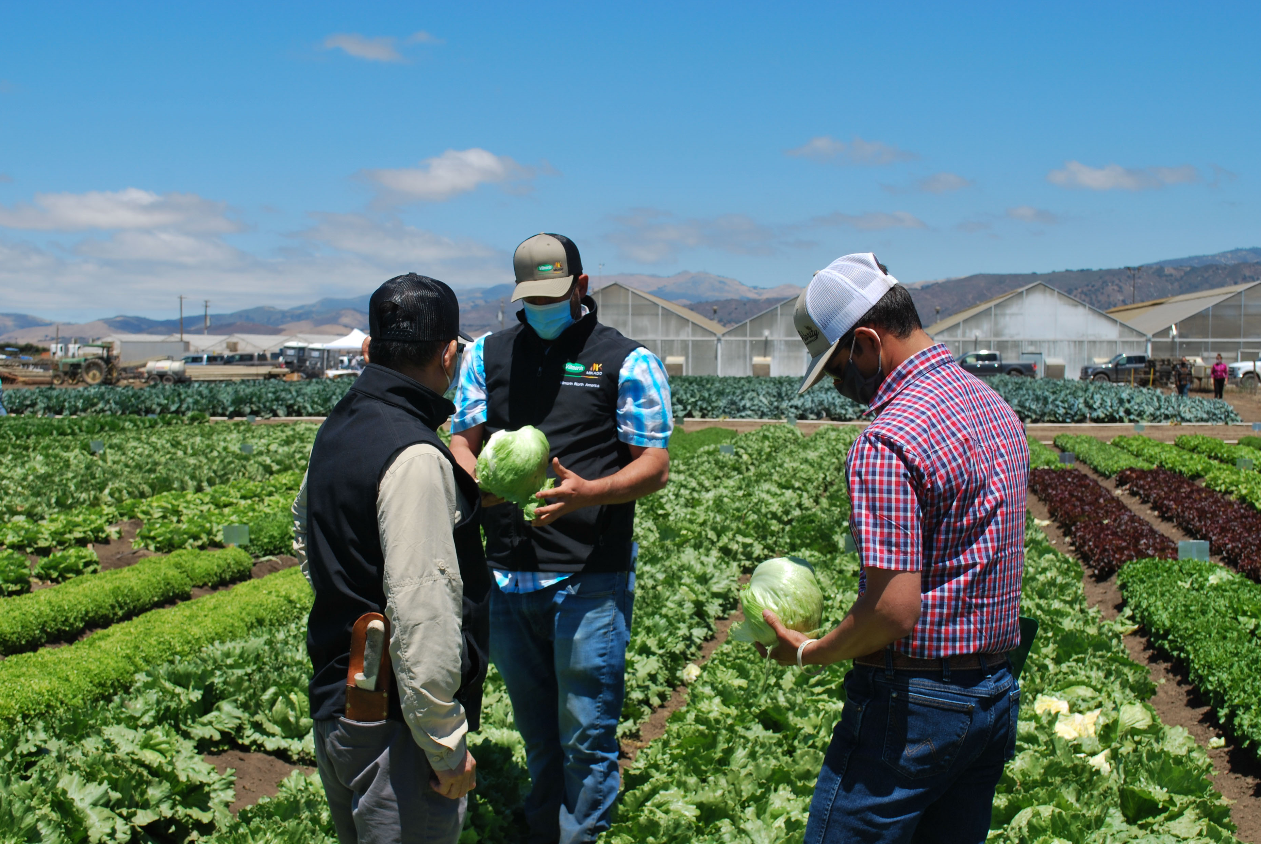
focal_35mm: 47
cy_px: 435
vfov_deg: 28.7
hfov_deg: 41.9
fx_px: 1648
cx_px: 633
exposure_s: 1/250
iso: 100
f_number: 8
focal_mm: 30
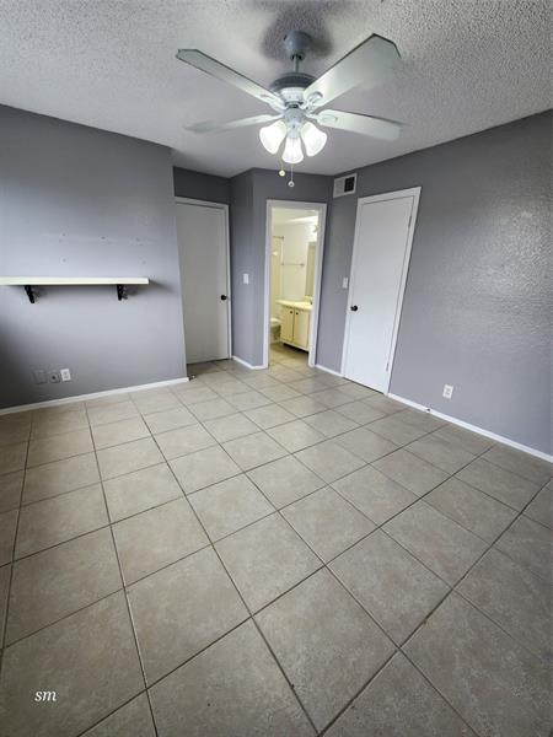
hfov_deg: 89.9
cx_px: 276
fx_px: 277
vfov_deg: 106.2
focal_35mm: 13
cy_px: 368
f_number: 2.2
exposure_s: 1/60
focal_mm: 2.2
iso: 100
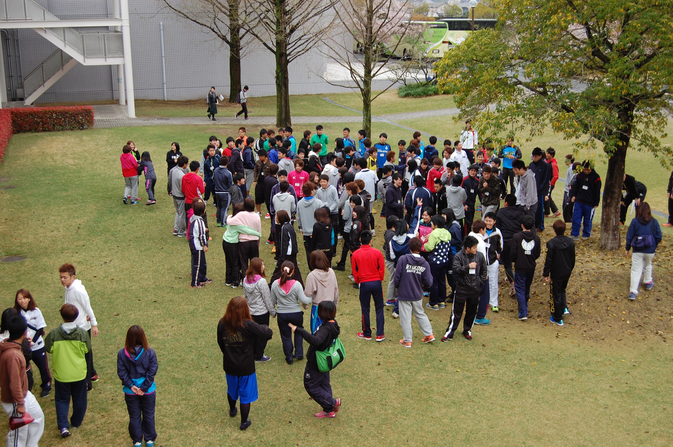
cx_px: 336
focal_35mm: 46
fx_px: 869
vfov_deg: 28.9
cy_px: 224
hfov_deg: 42.4
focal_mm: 31
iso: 220
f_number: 5.6
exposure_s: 1/125
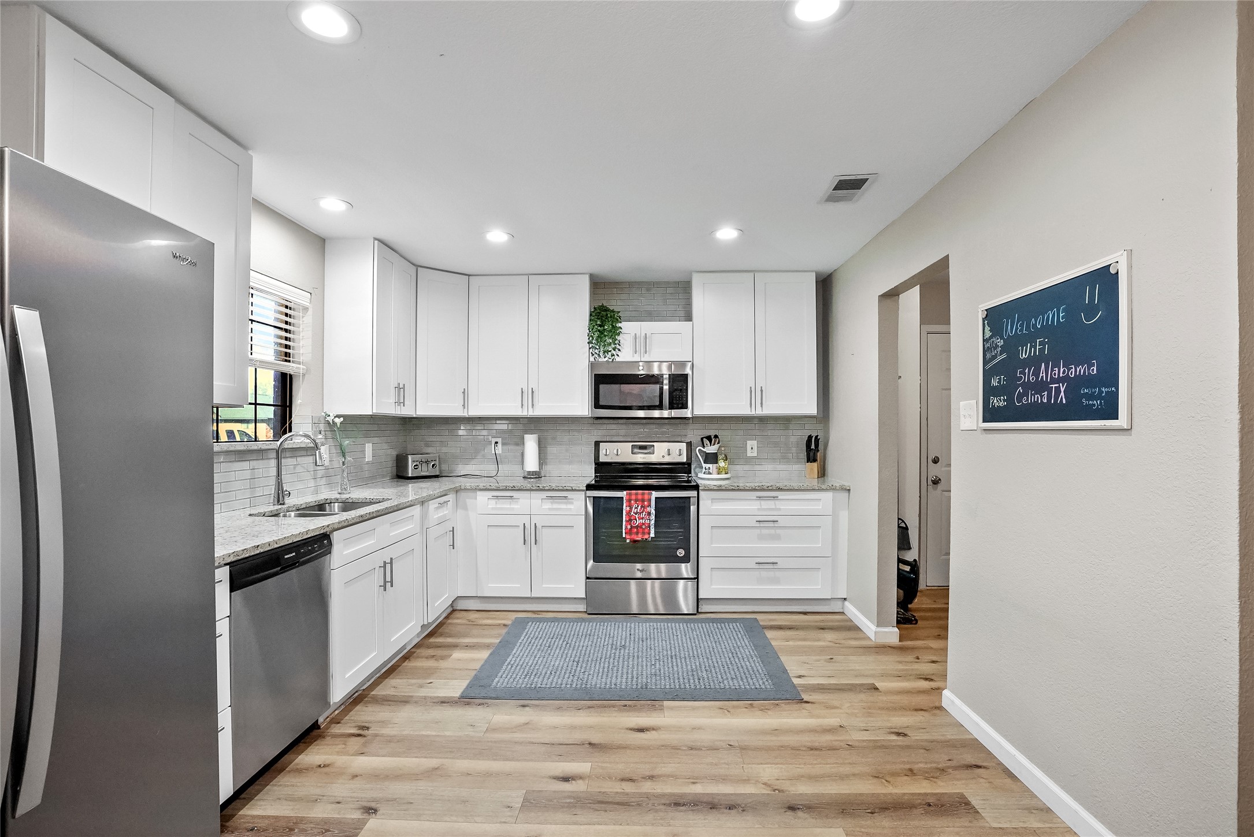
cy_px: 418
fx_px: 558
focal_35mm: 16
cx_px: 627
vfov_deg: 73.8
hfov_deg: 96.7
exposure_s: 1/100
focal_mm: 16
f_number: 7.1
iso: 10000
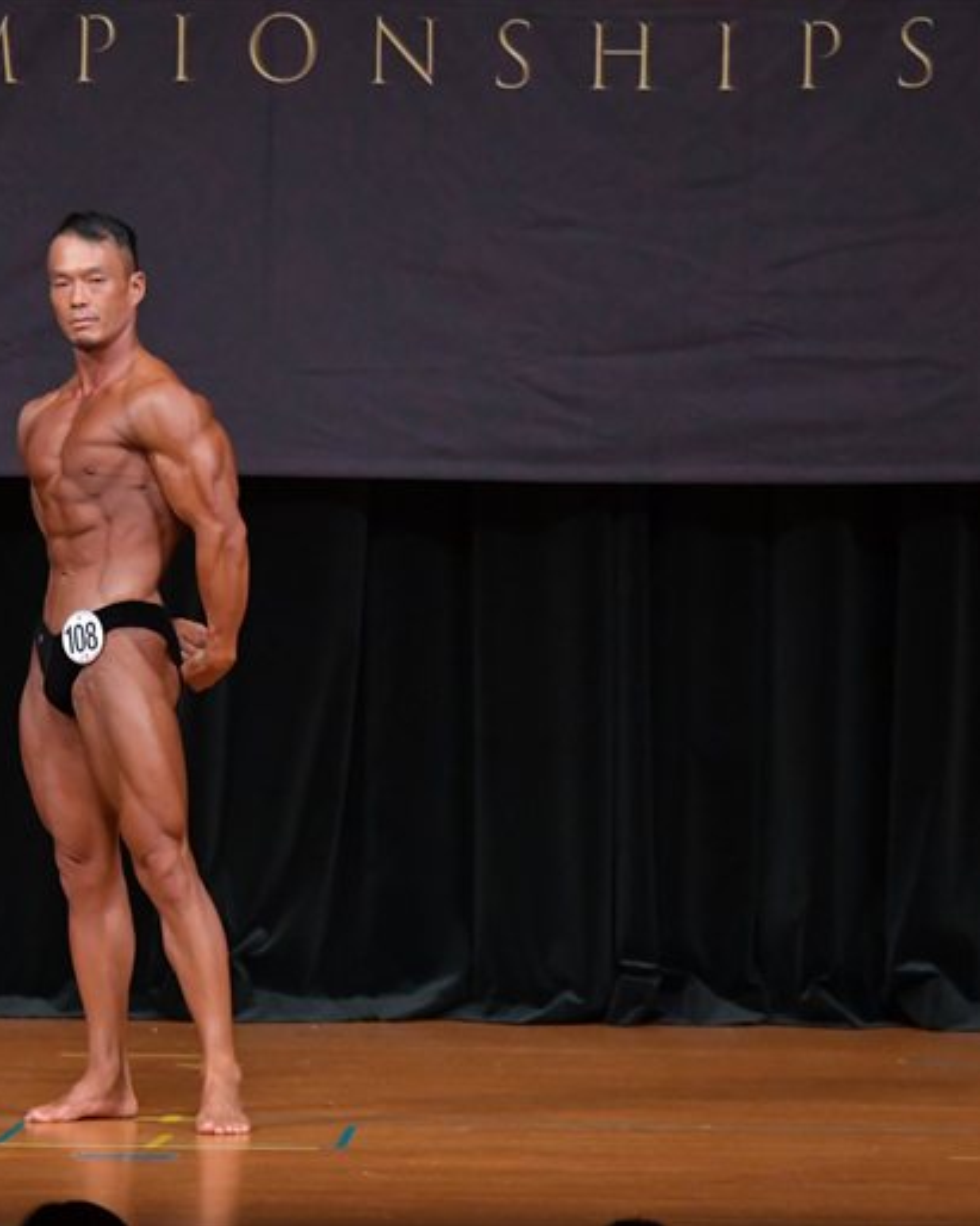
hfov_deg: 4.3
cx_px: 185
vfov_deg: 5.4
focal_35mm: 361
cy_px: 613
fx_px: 13092
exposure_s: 1/400
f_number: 5.6
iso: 4000
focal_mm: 170
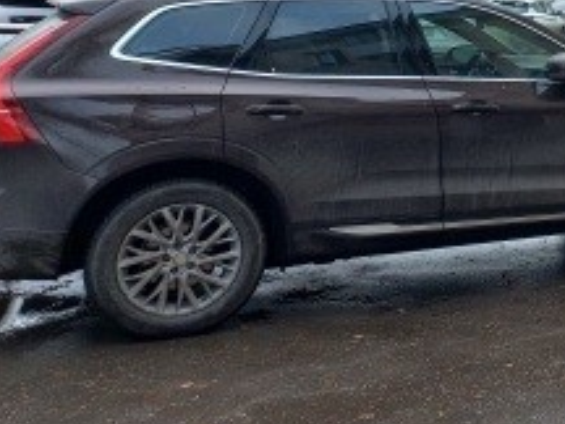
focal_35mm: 67
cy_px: -24
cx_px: 732
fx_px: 1094
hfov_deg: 25.1
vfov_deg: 21.0
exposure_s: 1/100
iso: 25
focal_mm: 4.6
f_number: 1.8
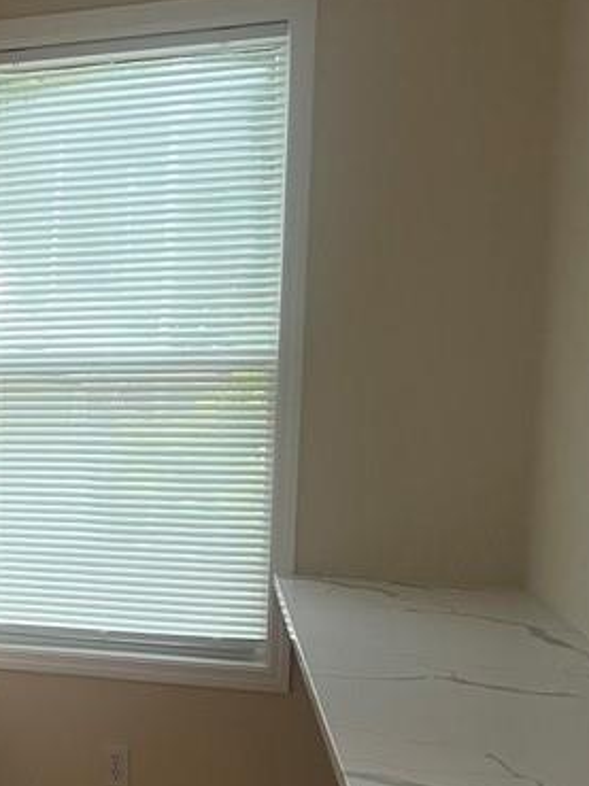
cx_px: -162
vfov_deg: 26.5
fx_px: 1635
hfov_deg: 19.0
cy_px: 631
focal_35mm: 72
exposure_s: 1/60
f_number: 1.5
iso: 200
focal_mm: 5.7
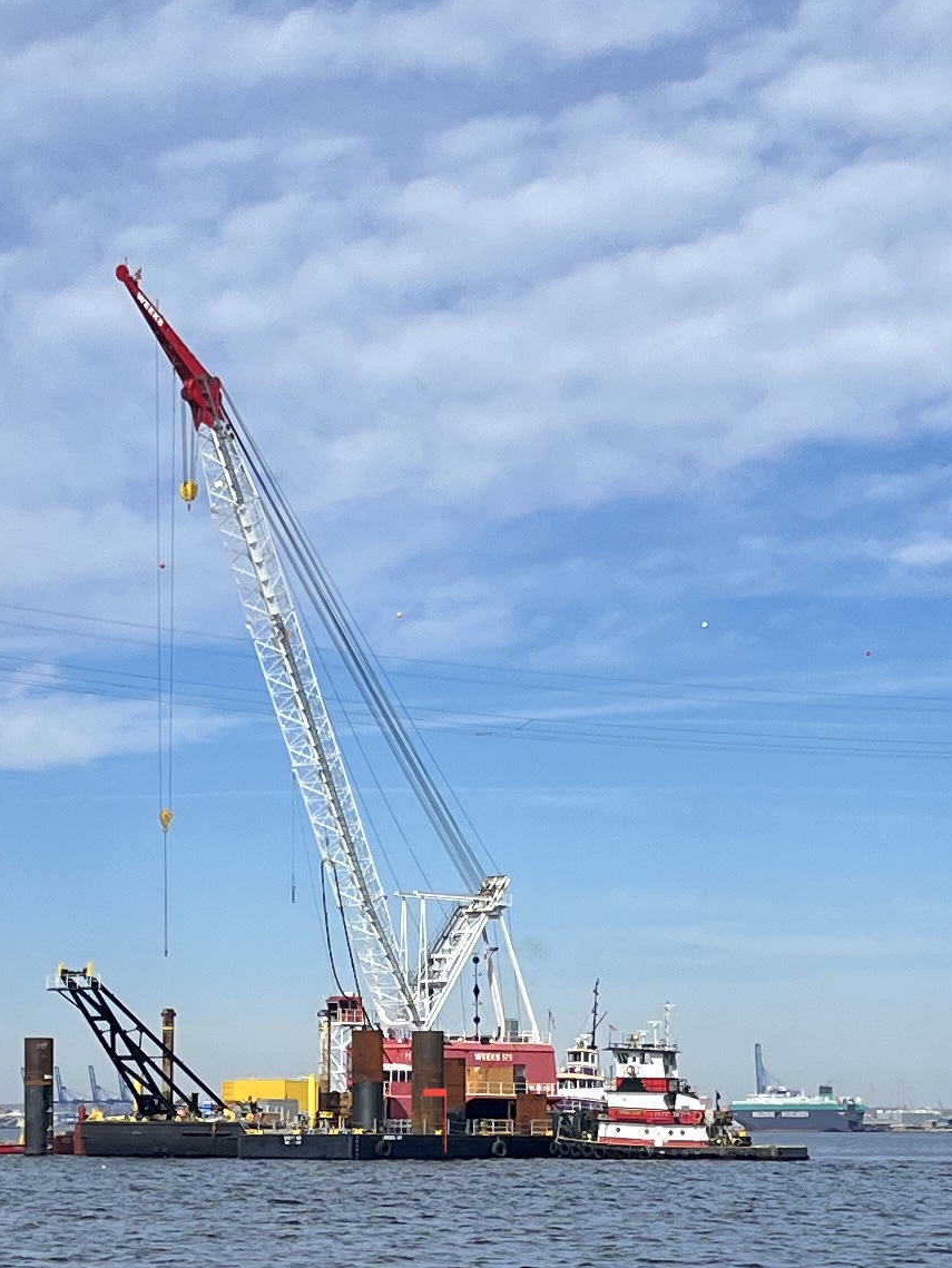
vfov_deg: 20.9
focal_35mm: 92
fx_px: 3372
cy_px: 1128
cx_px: 433
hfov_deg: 16.1
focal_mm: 5.1
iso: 50
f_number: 1.6
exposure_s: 1/5556
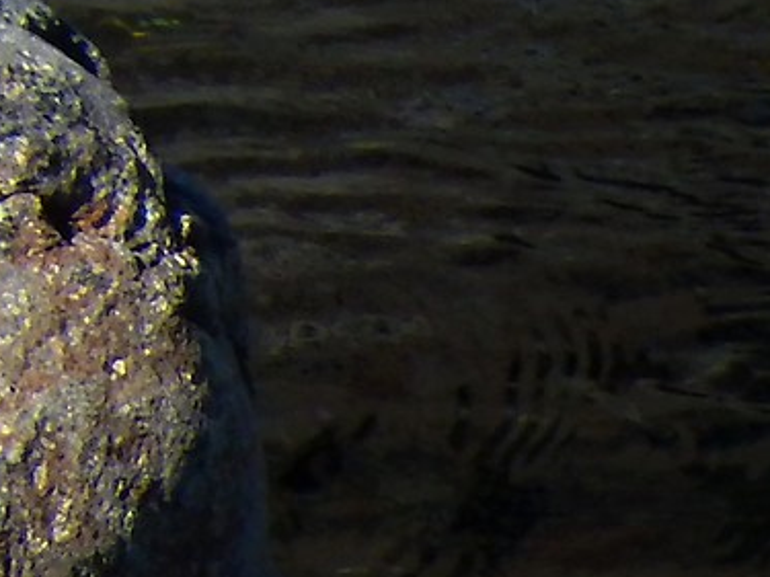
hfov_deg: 0.9
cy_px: 1552
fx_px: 47209
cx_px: 1875
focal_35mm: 2123
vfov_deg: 0.7
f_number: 6
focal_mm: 59.5
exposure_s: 1/400
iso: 125
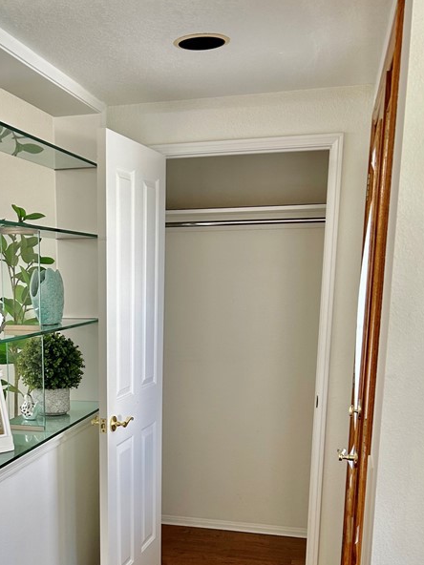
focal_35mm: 45
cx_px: 86
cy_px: 434
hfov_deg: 31.4
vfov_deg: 40.7
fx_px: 735
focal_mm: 5.7
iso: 80
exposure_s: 1/60
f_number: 1.5
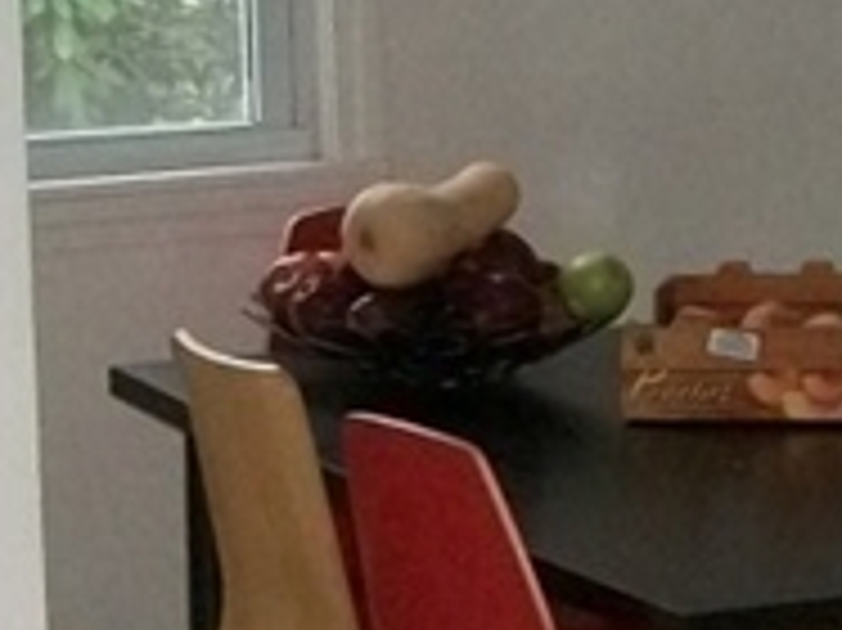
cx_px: 1144
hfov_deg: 11.0
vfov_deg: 8.4
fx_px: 4254
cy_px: 824
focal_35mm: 175
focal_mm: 5.7
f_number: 2.9
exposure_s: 1/125
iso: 200
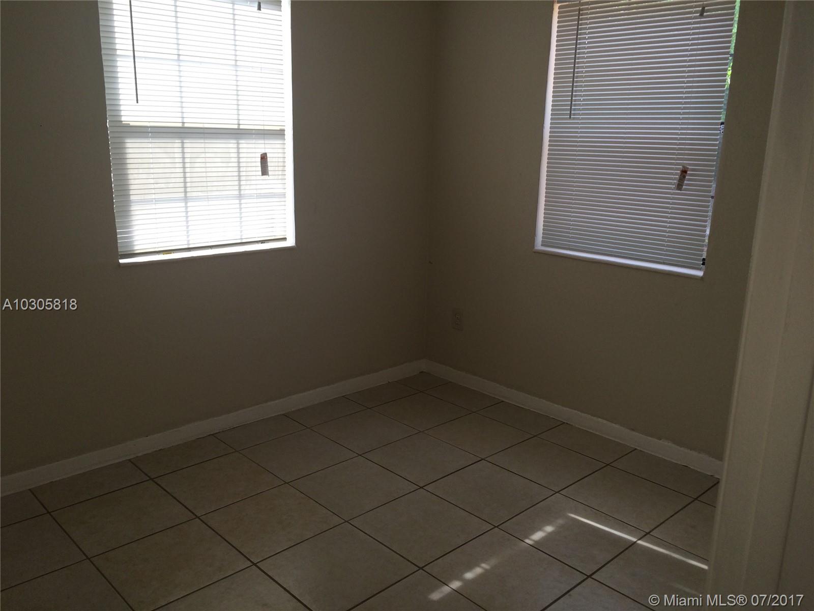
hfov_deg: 61.7
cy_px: 306
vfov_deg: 48.2
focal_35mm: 29
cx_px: 407
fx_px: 682
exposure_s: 1/120
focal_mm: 4.15
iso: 40
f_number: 2.2
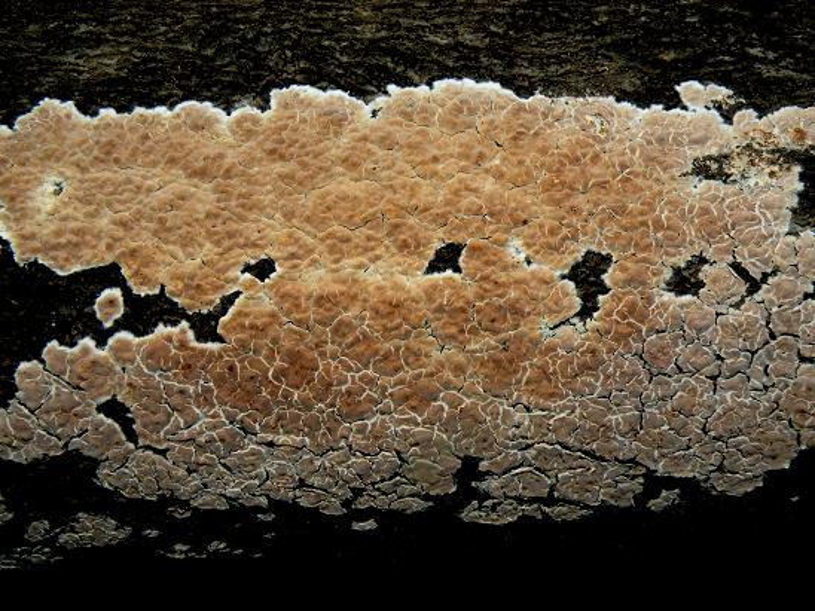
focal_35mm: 33
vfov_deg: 42.9
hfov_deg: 55.4
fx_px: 777
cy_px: 306
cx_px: 408
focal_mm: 5.8
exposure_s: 1/107
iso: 64
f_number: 8
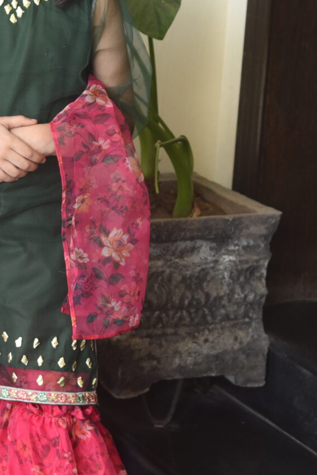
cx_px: 45
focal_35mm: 132
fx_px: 1741
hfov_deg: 10.4
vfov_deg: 15.4
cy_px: 71
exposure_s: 1/80
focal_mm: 44
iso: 400
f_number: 4.5
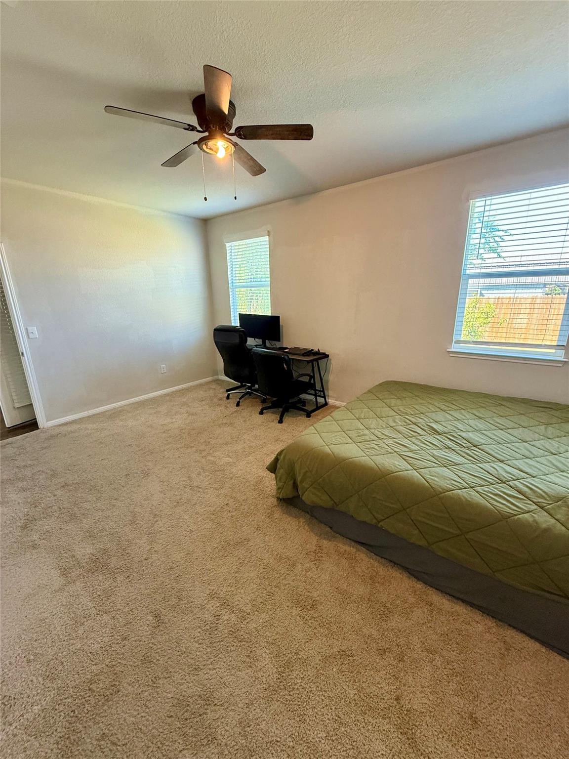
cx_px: 284
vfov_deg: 102.1
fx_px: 307
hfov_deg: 85.7
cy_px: 380
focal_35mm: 14
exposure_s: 1/60
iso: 320
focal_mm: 2.22
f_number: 2.2
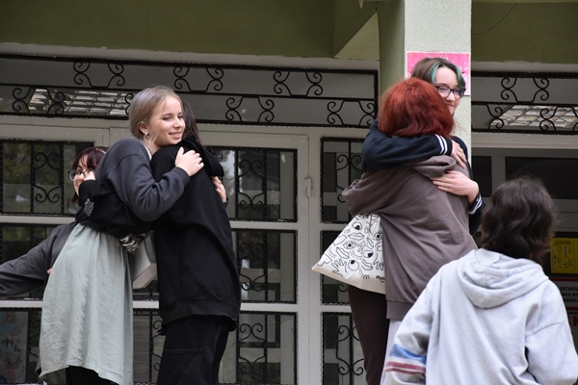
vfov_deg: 7.9
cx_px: 289
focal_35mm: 174
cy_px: 192
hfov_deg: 11.8
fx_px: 2793
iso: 800
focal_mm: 116
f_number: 8
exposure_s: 1/320
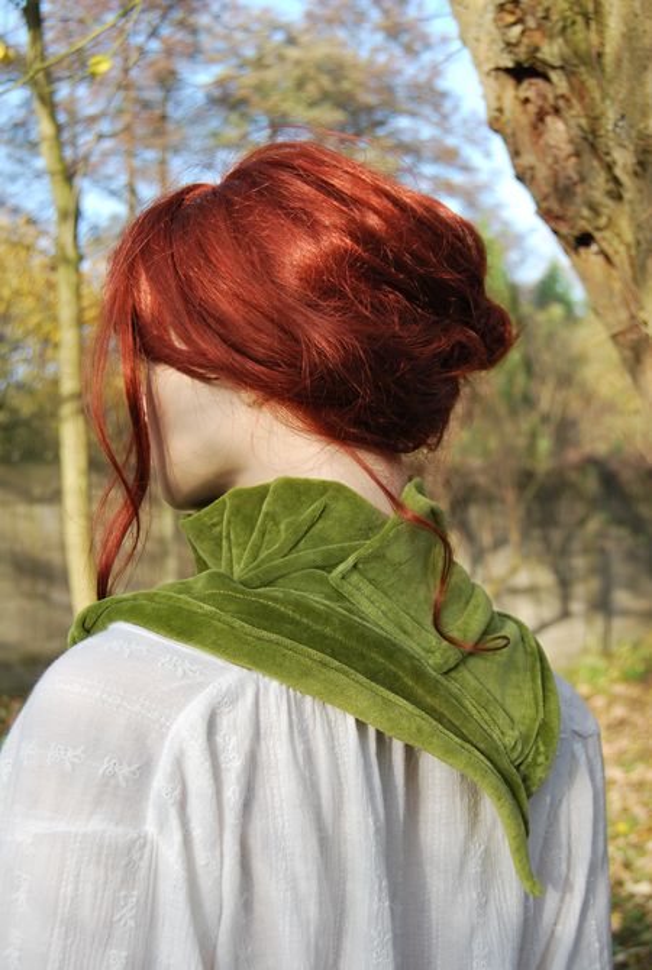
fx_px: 1297
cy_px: 485
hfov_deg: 28.2
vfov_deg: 41.0
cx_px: 326
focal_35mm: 48
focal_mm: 32
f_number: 5.6
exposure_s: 1/125
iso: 100
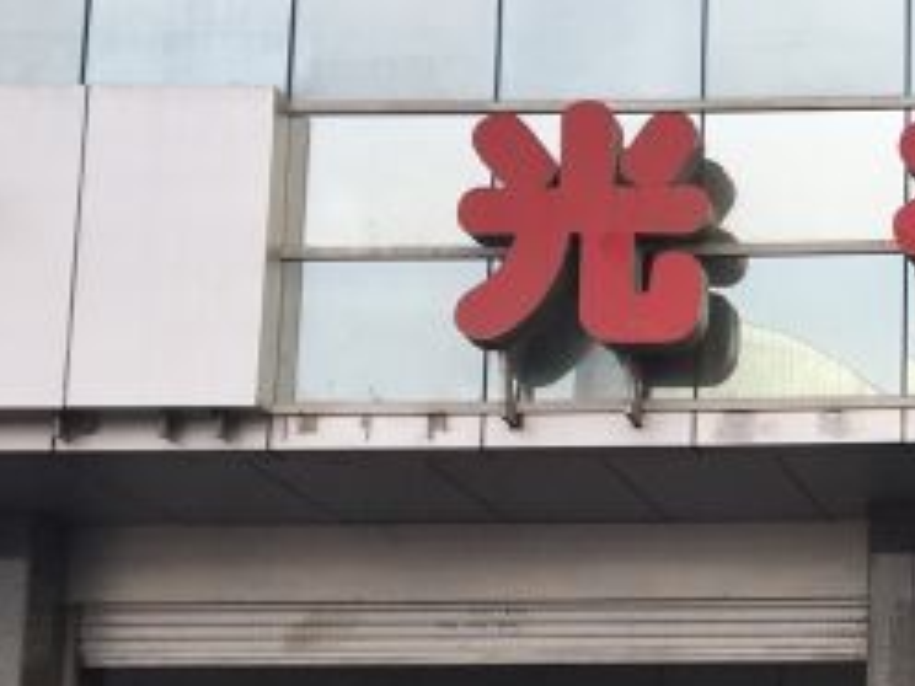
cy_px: 699
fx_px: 2167
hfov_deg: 21.4
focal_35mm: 82
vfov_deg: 17.5
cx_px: 1218
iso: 25
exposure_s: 1/496
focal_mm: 4.15
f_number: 2.2
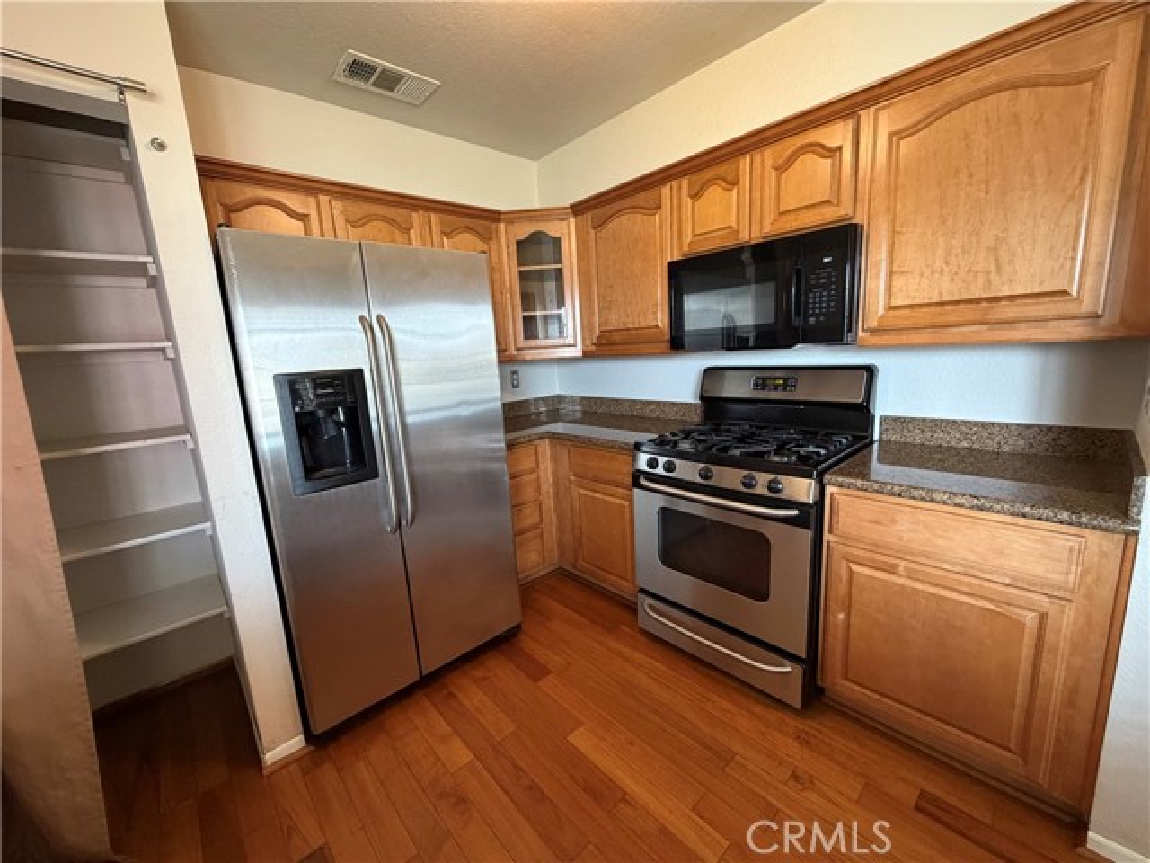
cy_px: 432
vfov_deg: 85.7
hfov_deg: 102.1
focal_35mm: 14
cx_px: 575
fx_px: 465
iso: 400
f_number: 2.2
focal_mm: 2.22
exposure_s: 1/60
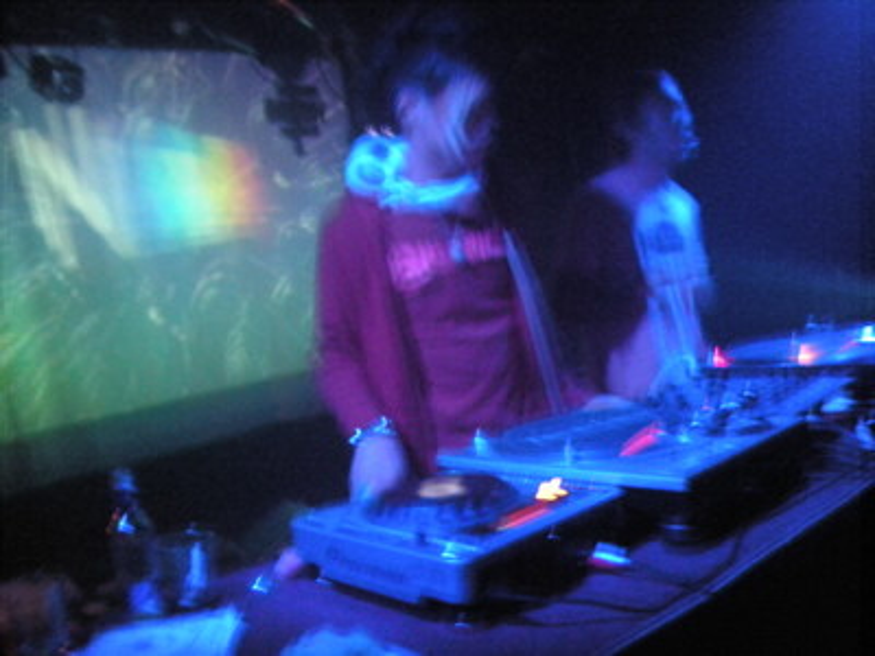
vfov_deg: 40.7
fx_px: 885
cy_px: 328
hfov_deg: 52.6
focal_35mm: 35
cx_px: 438
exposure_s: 1/1.1
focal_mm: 5.9
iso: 800
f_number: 3.8
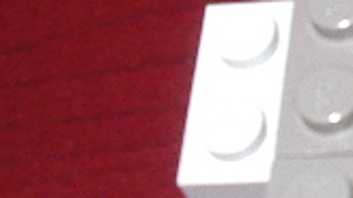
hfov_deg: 12.1
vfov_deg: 7.5
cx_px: 656
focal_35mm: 162
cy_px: 97
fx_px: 1515
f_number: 4.8
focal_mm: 5.8
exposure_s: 1/60
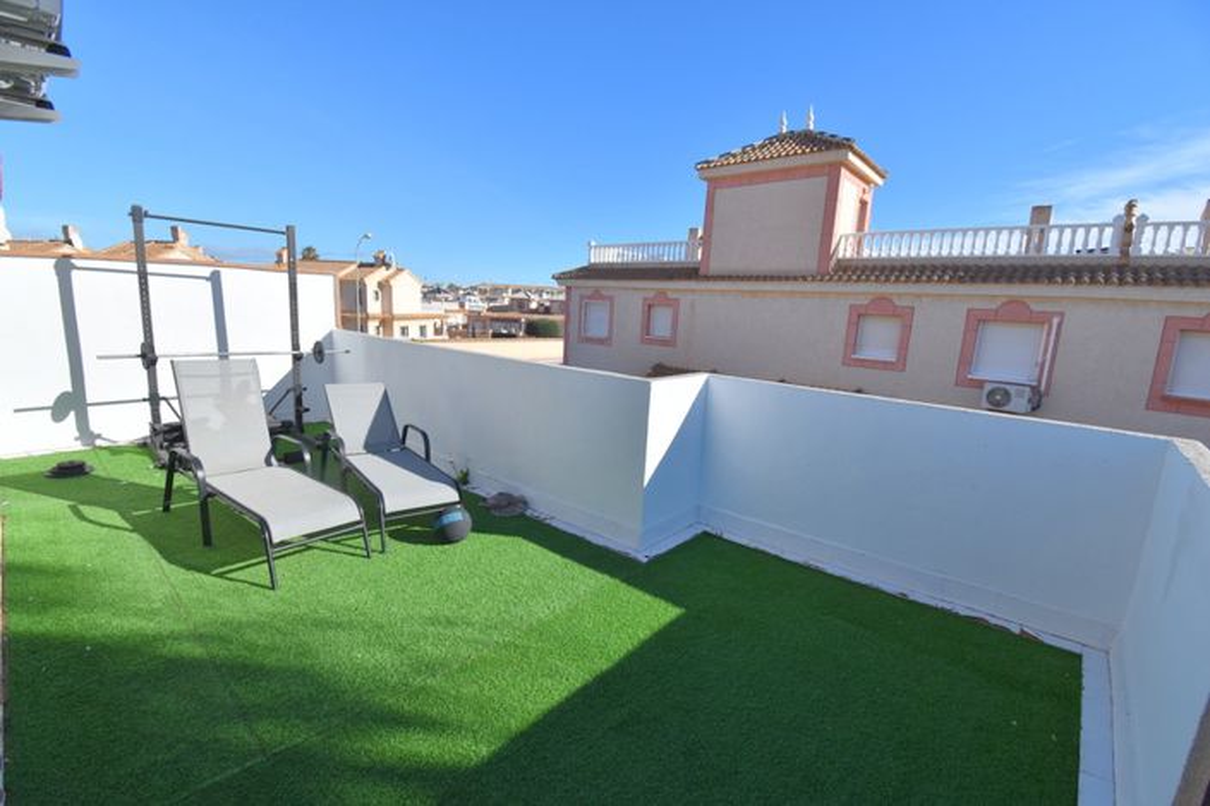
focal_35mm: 15
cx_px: 605
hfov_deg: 100.4
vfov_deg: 77.3
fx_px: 504
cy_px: 403
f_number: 9
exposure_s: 1/320
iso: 100
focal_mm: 10
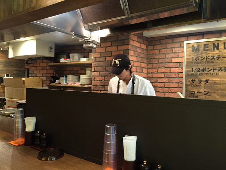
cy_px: 85
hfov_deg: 61.7
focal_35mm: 29
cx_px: 113
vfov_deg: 48.2
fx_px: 189
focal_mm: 4.15
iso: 250
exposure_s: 1/30
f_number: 2.2
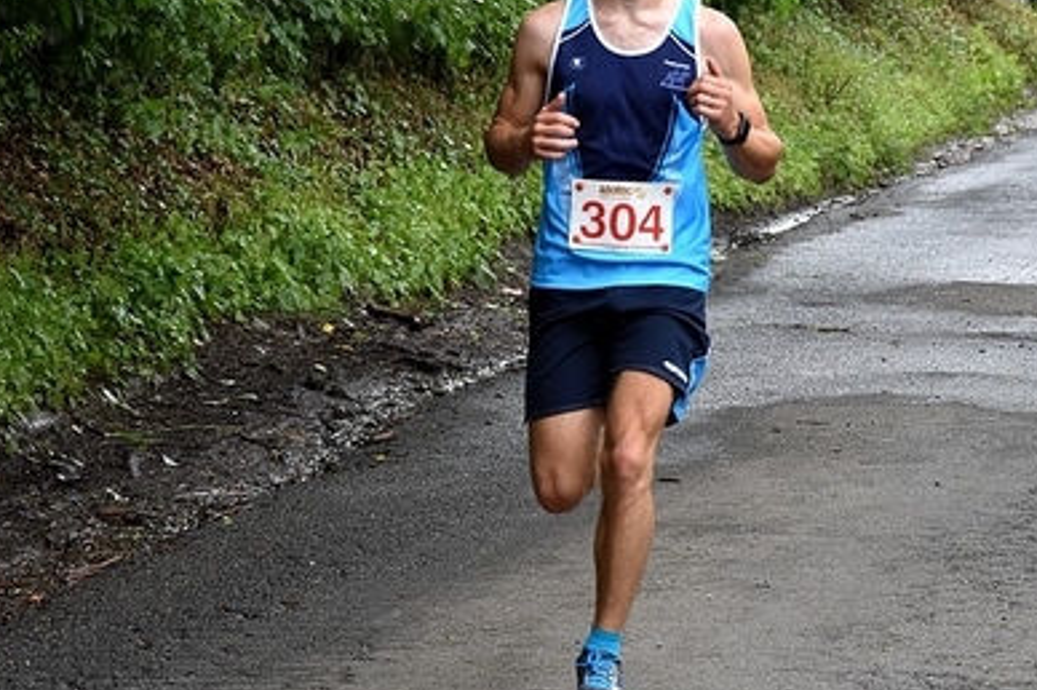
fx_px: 7016
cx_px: 593
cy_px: 238
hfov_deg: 8.5
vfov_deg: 5.6
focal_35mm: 244
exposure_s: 1/500
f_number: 5.6
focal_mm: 105
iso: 1000
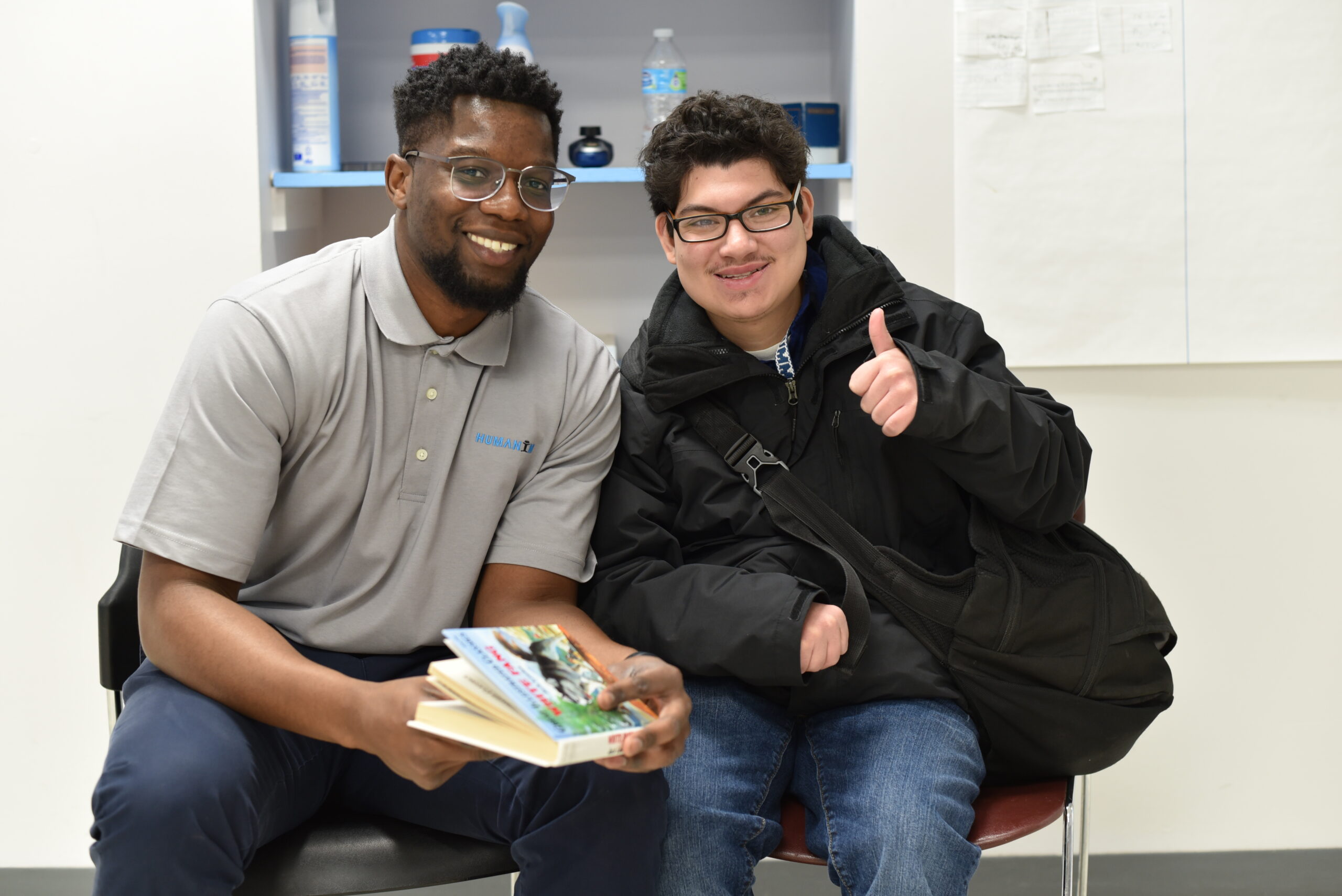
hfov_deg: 39.6
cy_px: 448
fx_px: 1865
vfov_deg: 27.0
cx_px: 671
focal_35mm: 50
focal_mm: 50
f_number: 3.2
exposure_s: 1/60
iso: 800
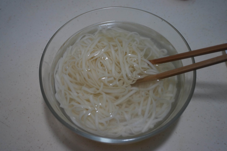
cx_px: 114
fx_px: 217
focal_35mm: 34
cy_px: 76
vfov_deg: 38.3
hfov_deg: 55.2
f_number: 4
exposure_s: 1/160
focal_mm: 23
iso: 800
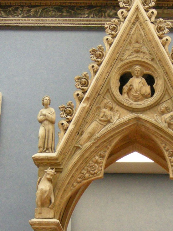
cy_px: 238
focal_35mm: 100
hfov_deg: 14.7
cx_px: 132
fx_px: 666
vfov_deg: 19.0
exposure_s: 1/60
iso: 372
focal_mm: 7.5
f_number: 2.7
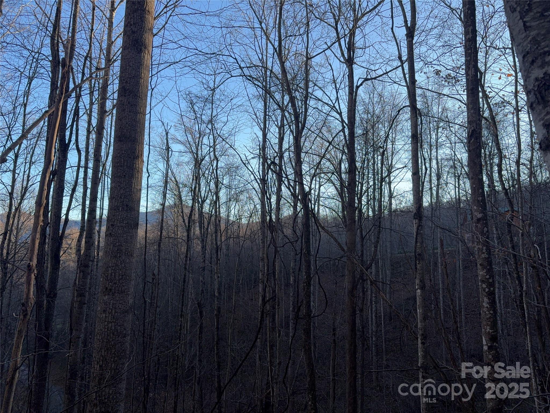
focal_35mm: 26
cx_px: 275
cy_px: 206
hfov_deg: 67.3
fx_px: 413
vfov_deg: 53.1
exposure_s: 1/850
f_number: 1.6
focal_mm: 5.96
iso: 50
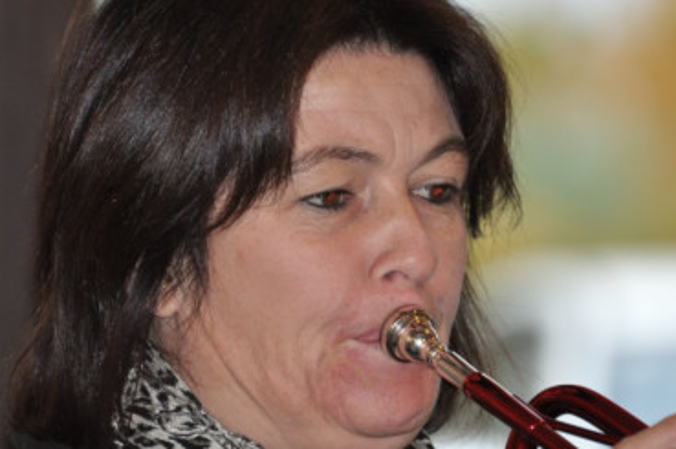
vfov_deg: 2.5
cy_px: 214
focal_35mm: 549
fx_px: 10295
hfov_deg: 3.8
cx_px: 357
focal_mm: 270
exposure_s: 1/60
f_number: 5.6
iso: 800
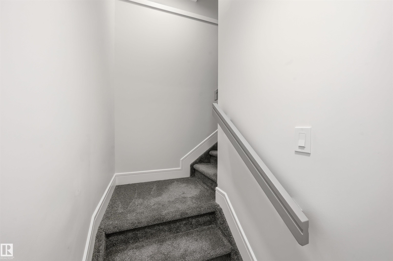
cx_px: 196
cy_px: 130
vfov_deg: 81.1
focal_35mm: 14
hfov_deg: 104.3
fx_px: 153
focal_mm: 14
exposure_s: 1/10
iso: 100
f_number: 8
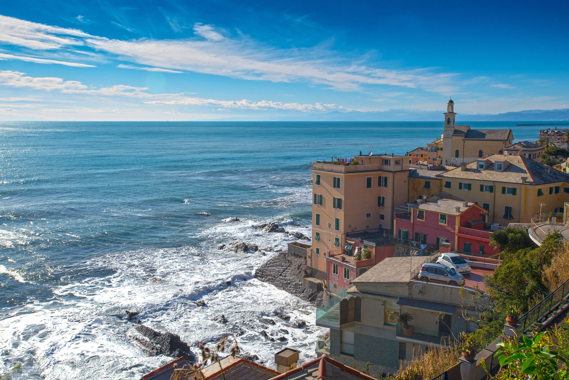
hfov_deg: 54.4
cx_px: 284
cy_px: 190
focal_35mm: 35
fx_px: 553
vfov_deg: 37.9
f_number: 16
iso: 100
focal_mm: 35
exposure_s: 1/125
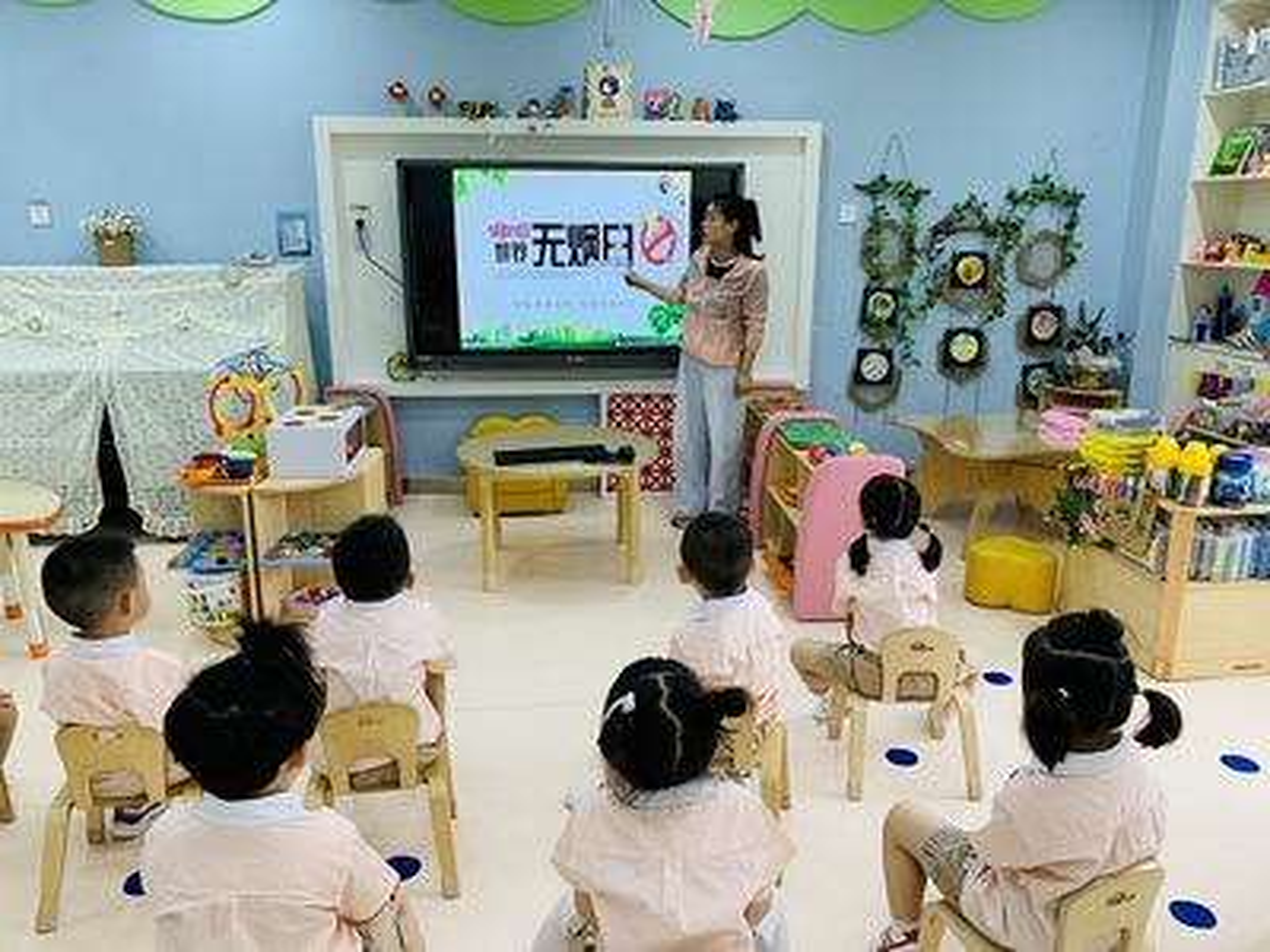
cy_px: 476
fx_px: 954
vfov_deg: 53.1
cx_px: 635
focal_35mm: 26
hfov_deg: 67.3
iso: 80
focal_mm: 4.25
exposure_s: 1/61
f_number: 1.8
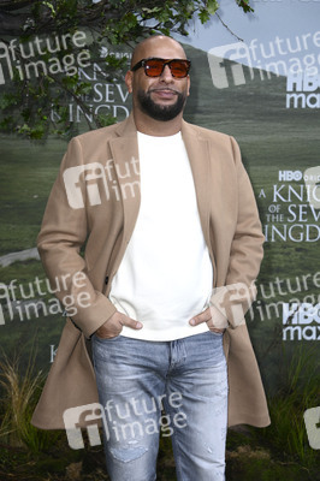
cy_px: 240
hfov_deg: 16.0
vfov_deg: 23.9
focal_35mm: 85
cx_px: 160
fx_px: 1135
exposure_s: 1/250
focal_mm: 85
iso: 640
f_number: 5.6
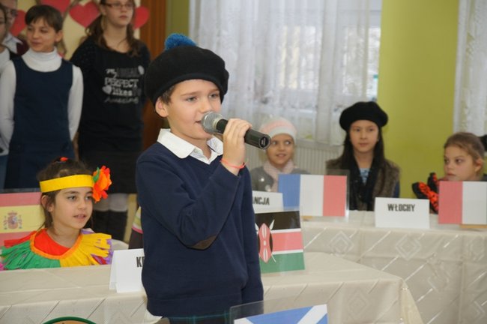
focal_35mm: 90
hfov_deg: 22.6
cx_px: 244
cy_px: 162
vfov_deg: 15.2
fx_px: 1216
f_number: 4
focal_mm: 60
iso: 400
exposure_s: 1/100
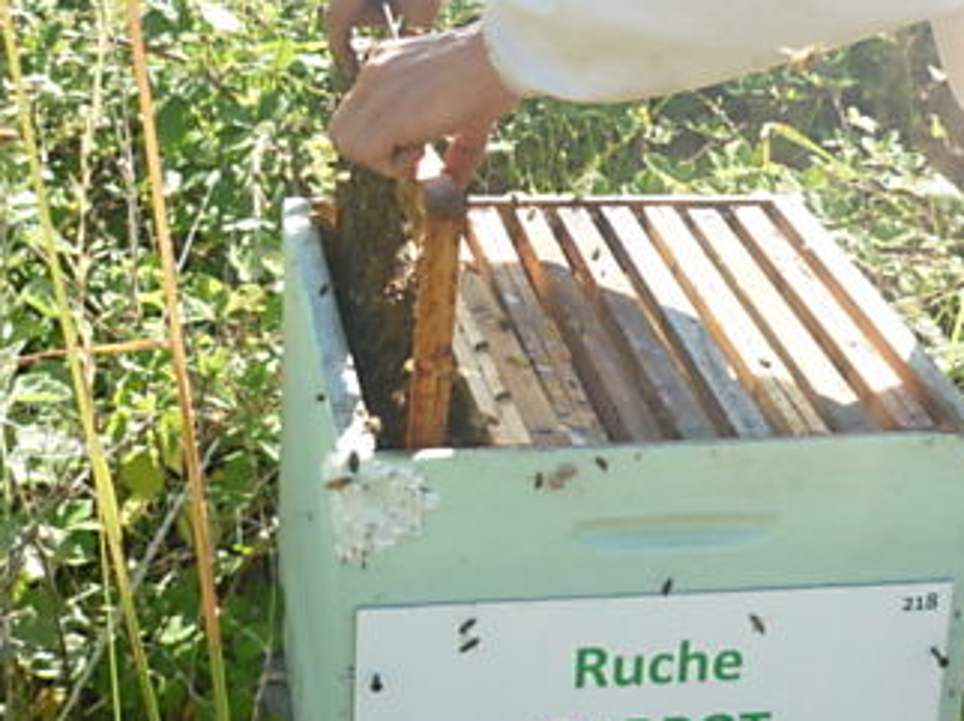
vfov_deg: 17.9
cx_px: 692
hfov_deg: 23.7
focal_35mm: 82
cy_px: 197
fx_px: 2282
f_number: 2.8
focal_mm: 5.5
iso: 80
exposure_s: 1/320
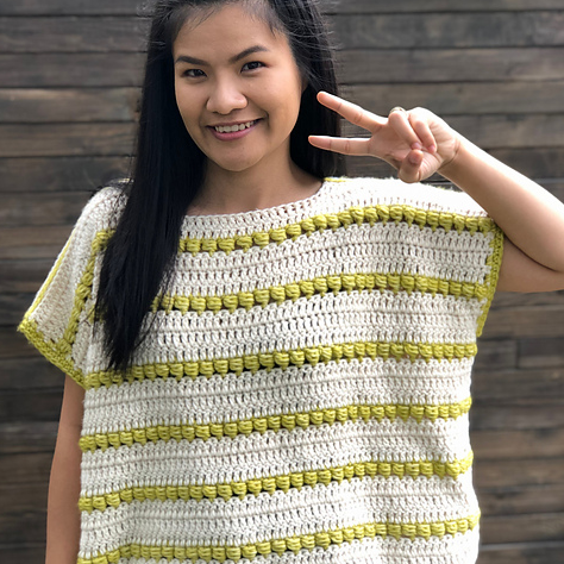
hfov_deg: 25.4
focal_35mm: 68
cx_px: 280
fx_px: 1253
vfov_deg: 25.4
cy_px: 300
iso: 25
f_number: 2.8
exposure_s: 1/30
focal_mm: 6.6
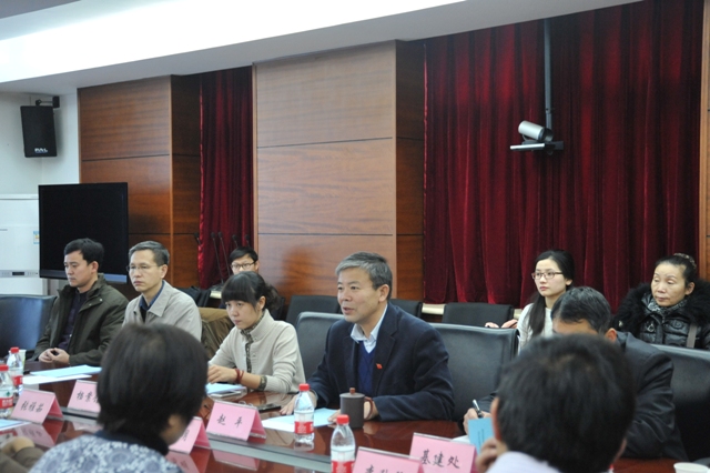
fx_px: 1025
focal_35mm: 52
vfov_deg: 26.0
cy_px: 236
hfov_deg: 38.2
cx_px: 355
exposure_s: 1/30
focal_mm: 52
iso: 3200
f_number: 4.8
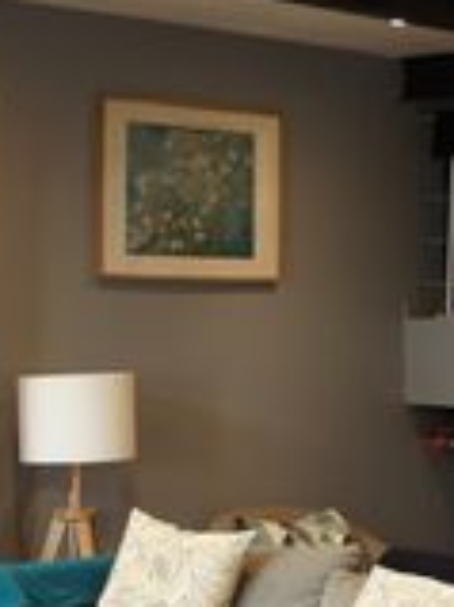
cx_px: 431
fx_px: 1716
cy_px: 353
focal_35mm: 98
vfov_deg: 20.0
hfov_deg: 14.9
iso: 400
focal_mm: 18
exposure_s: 1/30
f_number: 3.5
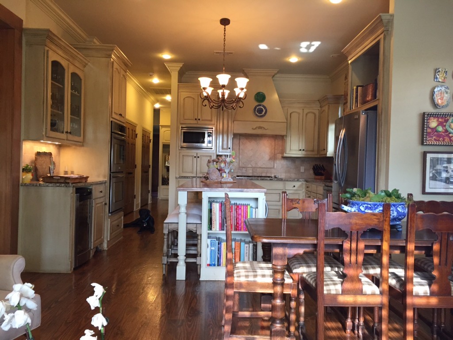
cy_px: 170
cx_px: 226
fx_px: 380
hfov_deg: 61.7
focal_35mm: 29
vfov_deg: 48.2
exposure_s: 1/30
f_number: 2.2
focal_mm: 4.15
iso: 50
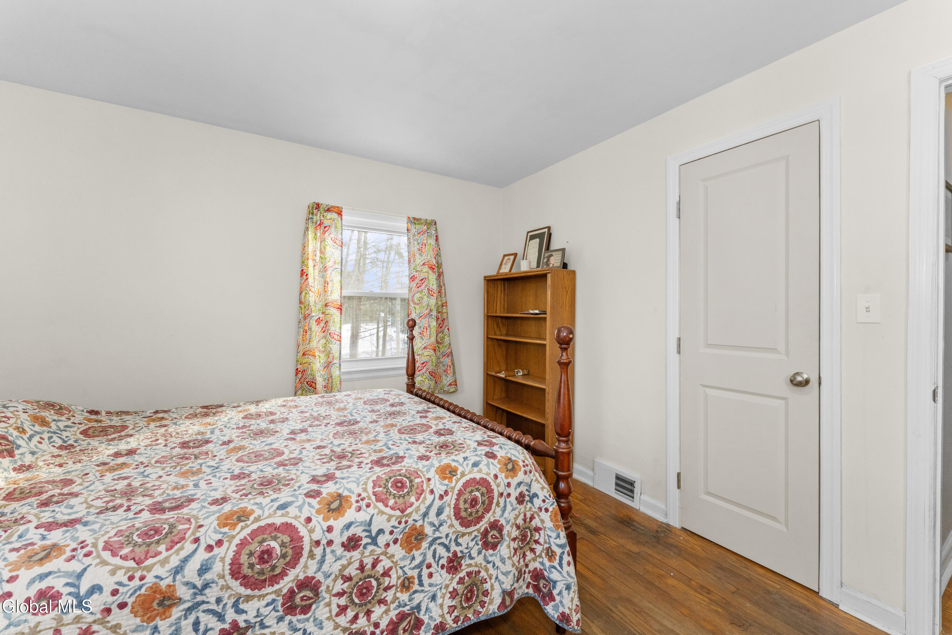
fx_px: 370
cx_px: 476
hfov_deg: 104.3
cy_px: 318
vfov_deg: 81.2
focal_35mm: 14
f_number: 7.1
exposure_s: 1/60
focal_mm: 14
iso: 2000
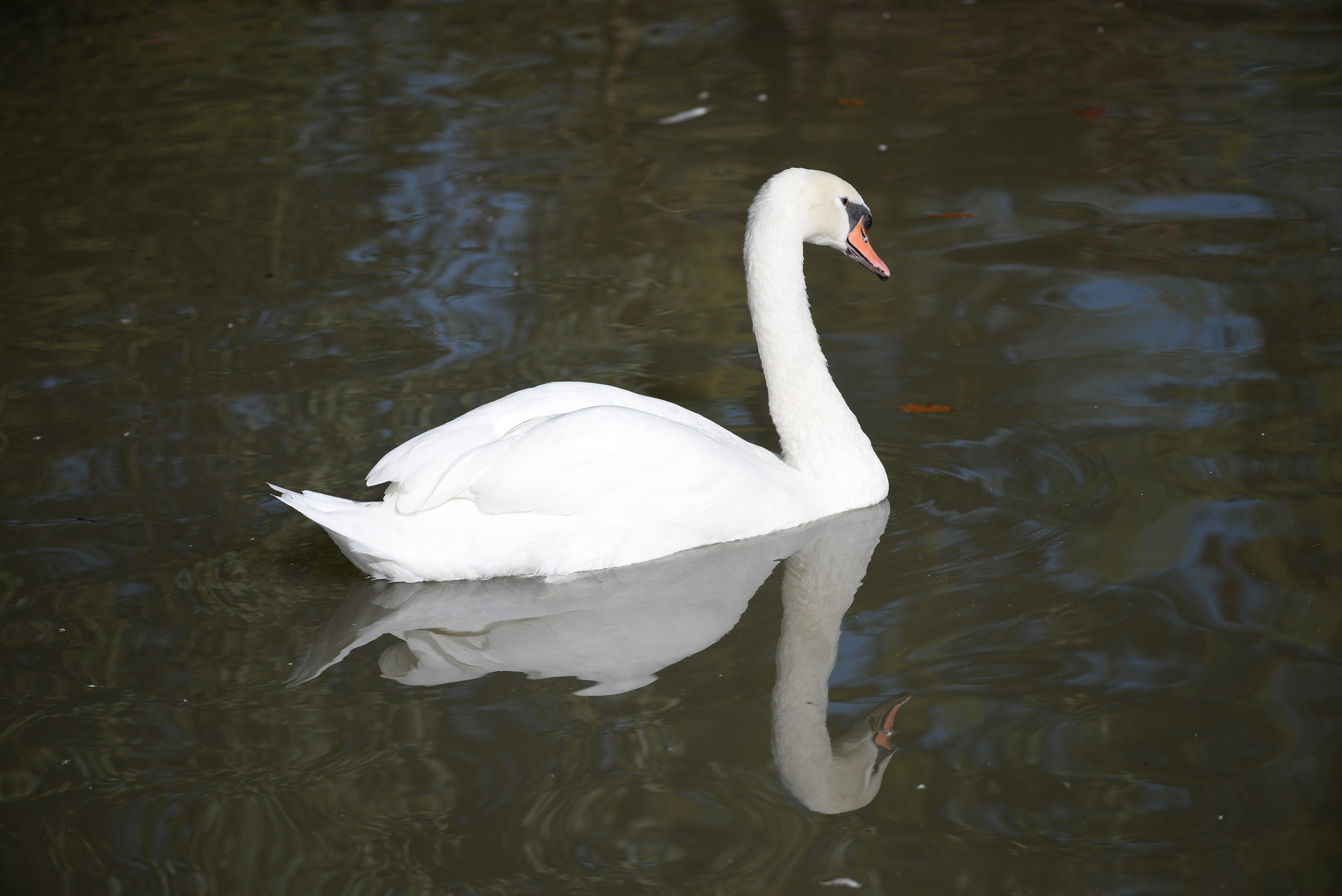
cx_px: 671
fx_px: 5593
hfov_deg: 13.7
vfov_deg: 9.2
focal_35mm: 150
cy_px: 448
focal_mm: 150
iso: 320
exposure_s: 1/2500
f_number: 6.3
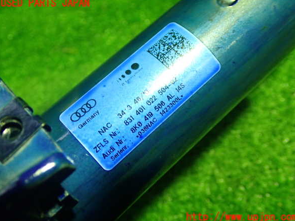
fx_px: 358
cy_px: 110
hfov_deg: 44.8
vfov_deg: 34.3
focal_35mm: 42
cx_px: 149
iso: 640
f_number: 2.8
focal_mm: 7.31
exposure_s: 1/40
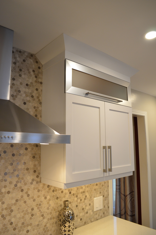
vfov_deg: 67.5
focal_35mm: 27
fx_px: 176
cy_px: 118
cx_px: 78
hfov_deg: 47.7
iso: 720
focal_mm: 18
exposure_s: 1/60
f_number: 4
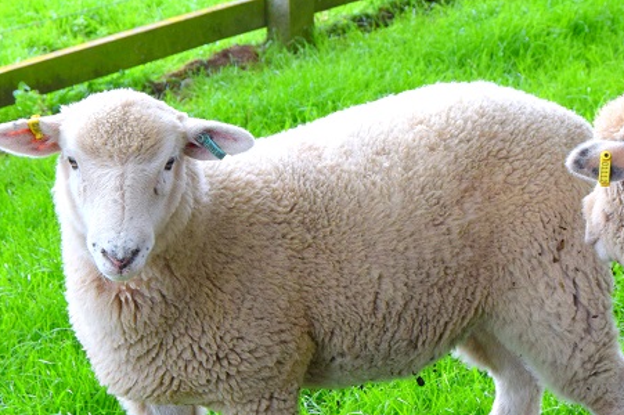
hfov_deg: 15.4
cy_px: 208
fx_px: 2304
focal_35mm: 133
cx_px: 418
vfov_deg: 10.3
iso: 400
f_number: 7.1
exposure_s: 1/200
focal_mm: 40
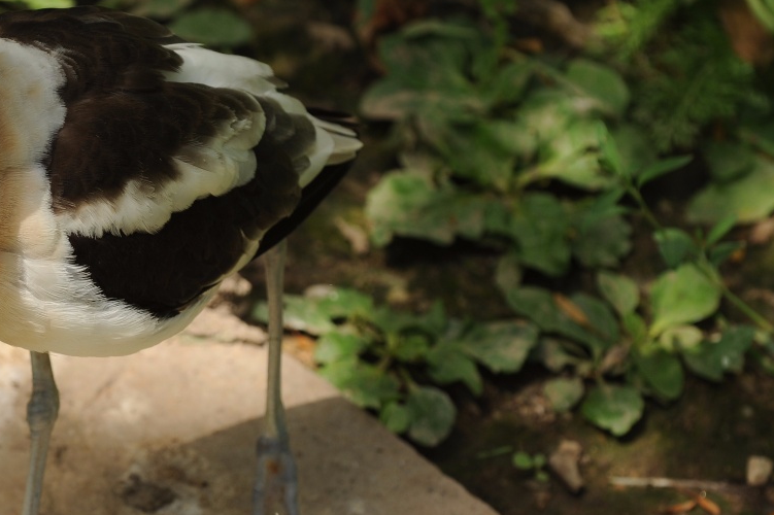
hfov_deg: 4.8
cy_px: 310
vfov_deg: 3.2
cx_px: 96
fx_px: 9155
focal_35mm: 426
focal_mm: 200
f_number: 8
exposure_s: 1/250
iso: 200
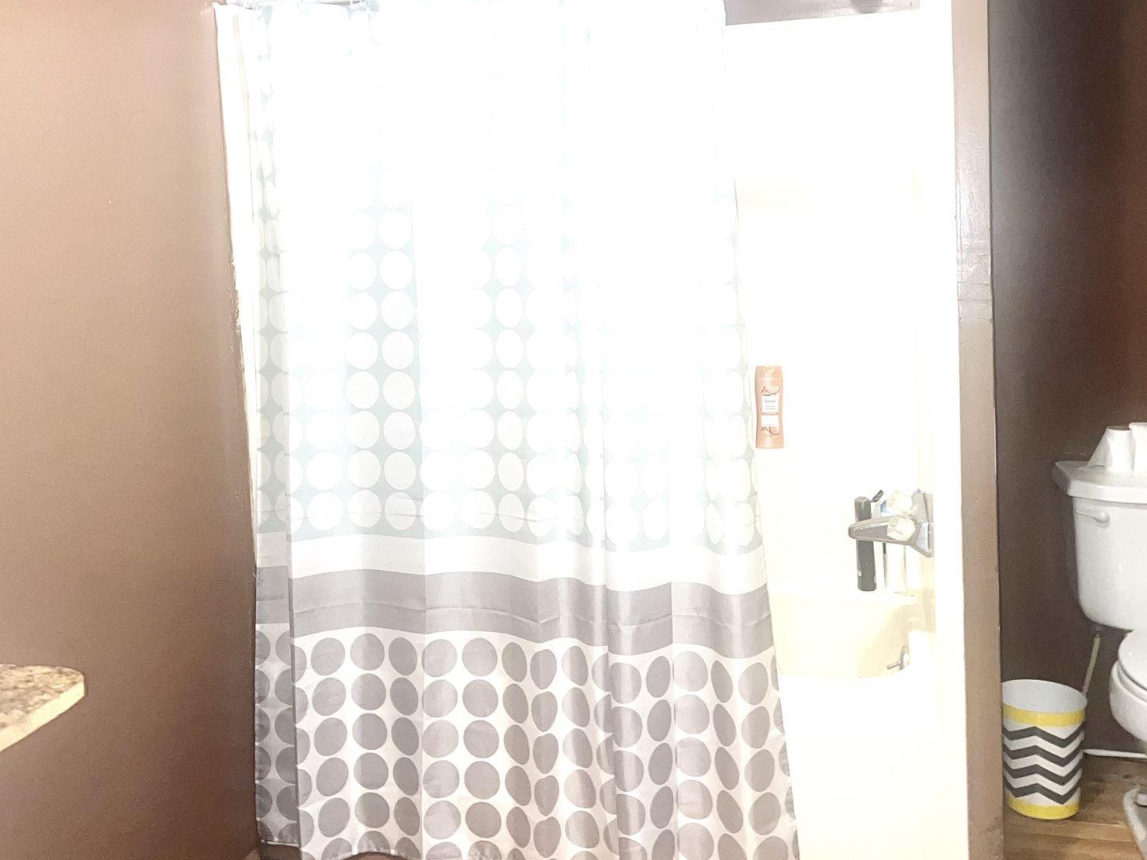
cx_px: 565
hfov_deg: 51.4
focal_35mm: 36
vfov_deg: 39.5
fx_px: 1193
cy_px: 341
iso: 64
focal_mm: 5.1
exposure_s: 1/15
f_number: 1.6
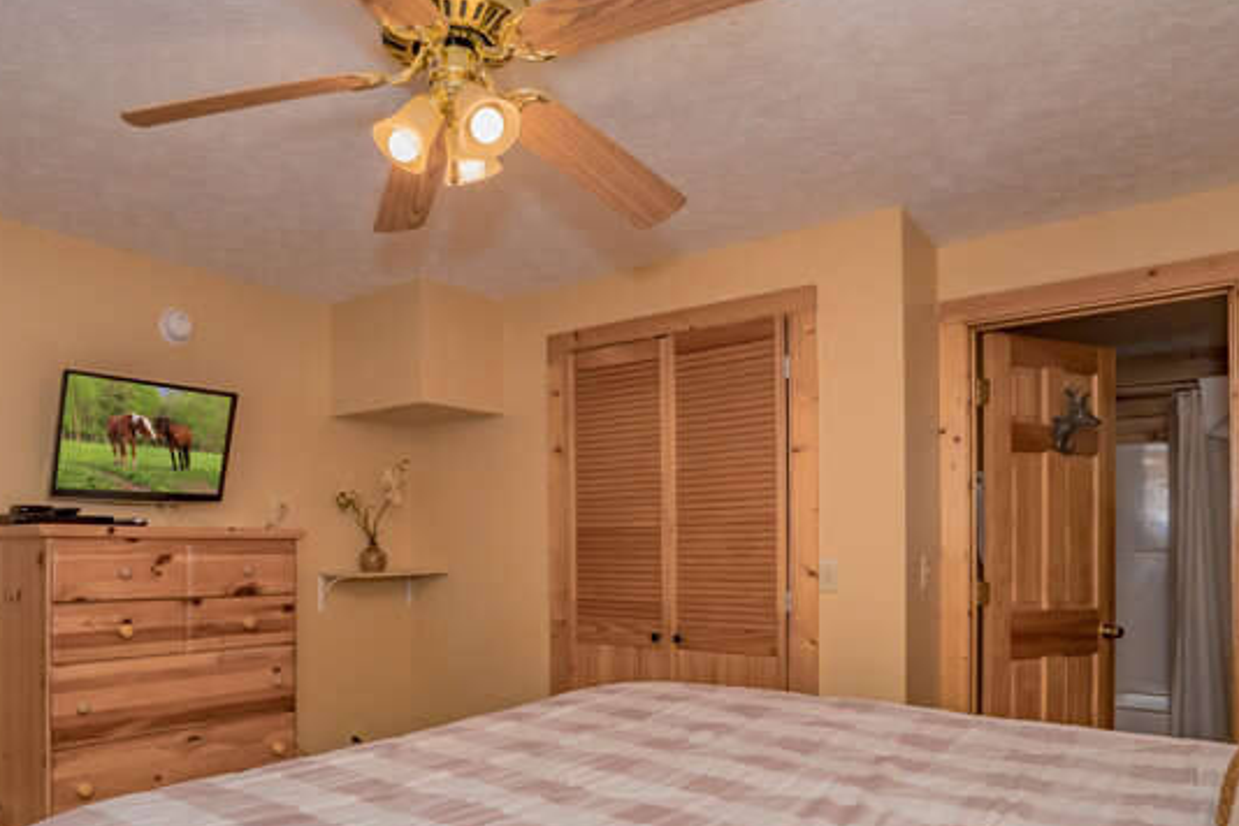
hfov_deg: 74.5
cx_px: 448
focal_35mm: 23
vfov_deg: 54.6
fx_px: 792
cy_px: 508
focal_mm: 16
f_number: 10
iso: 800
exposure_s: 1/200
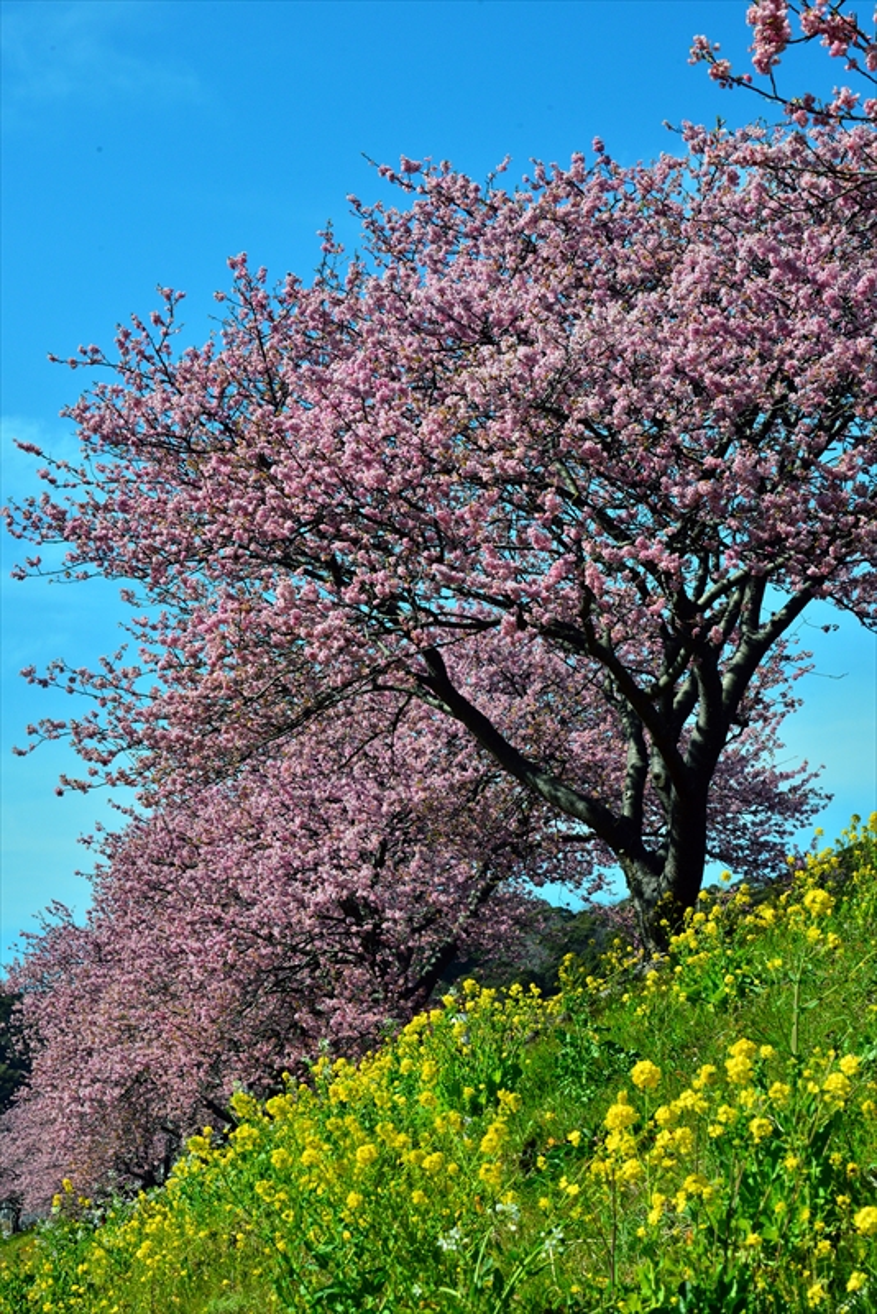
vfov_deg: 24.8
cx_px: 438
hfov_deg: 16.7
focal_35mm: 82
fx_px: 2994
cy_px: 657
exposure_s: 1/1000
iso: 800
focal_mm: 82
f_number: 16
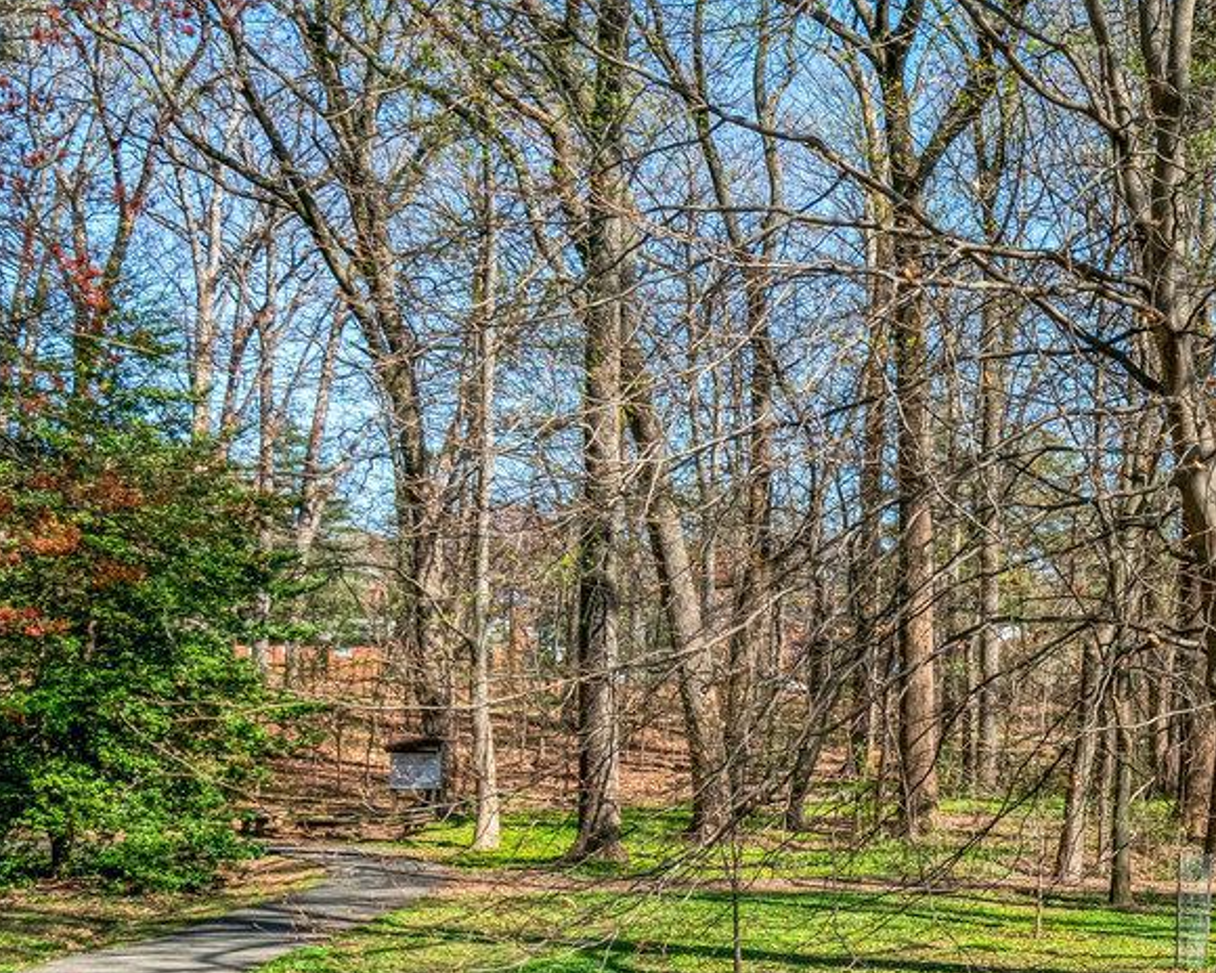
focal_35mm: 53
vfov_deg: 28.2
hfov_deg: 31.8
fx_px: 1907
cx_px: 1300
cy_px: 730
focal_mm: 16
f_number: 8
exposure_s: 1/1600
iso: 1250
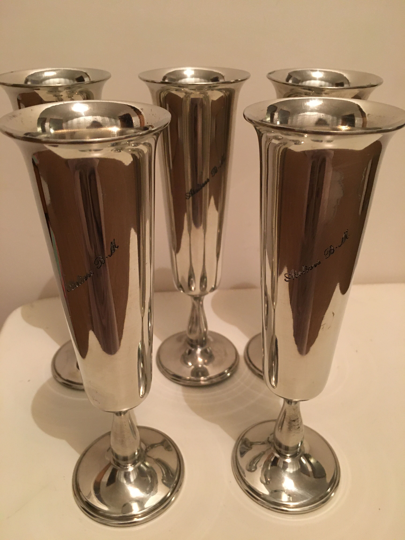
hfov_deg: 48.2
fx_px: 452
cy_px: 270
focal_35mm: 29
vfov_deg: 61.7
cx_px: 202
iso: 200
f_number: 2.2
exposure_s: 1/20
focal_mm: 4.15
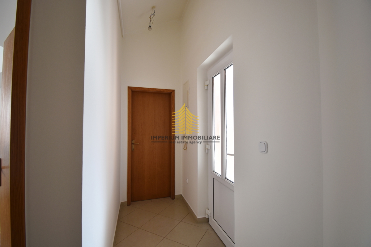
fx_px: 155
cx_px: 186
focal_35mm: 15
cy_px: 124
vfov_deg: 77.3
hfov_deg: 100.4
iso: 220
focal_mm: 10
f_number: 4.5
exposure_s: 1/30
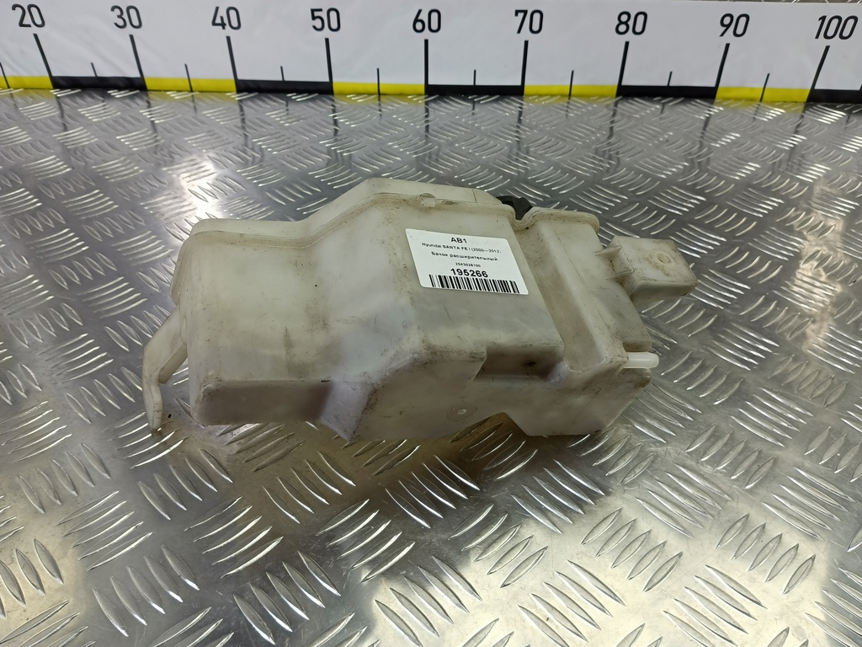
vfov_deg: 58.9
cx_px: 431
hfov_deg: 73.9
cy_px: 324
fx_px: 573
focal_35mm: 23
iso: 87
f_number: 1.6
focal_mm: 4.11
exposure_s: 1/50
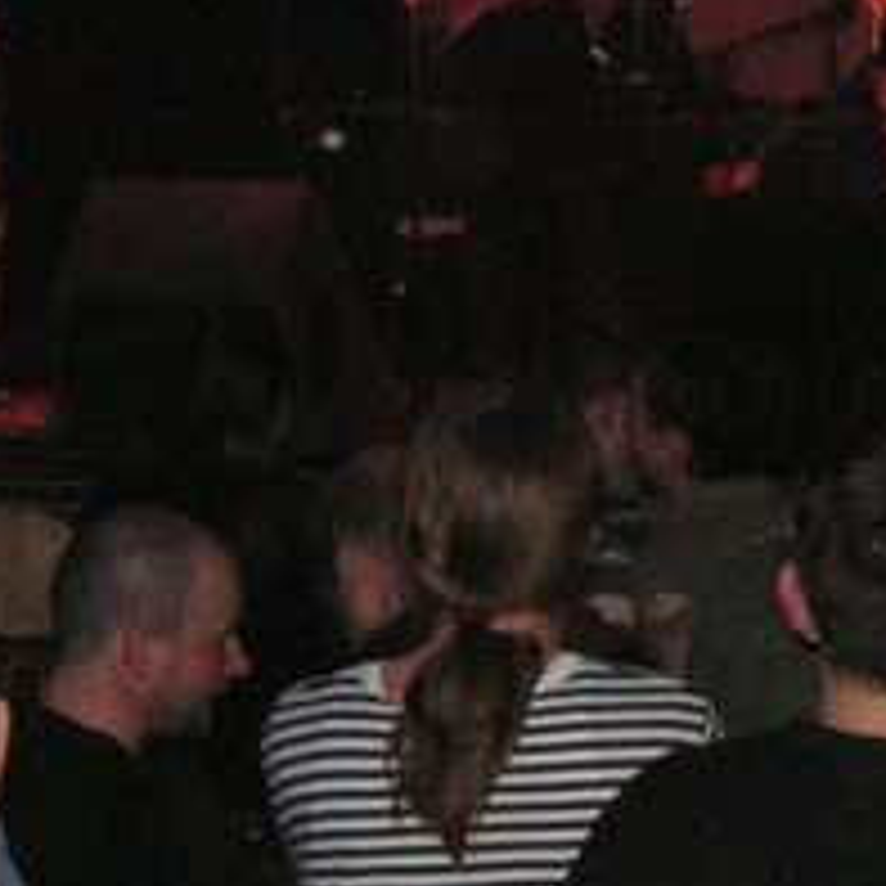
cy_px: 540
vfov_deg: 11.1
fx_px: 4575
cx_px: 980
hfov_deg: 10.9
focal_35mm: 158
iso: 160
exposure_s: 1/45
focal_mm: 7.3
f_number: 3.1
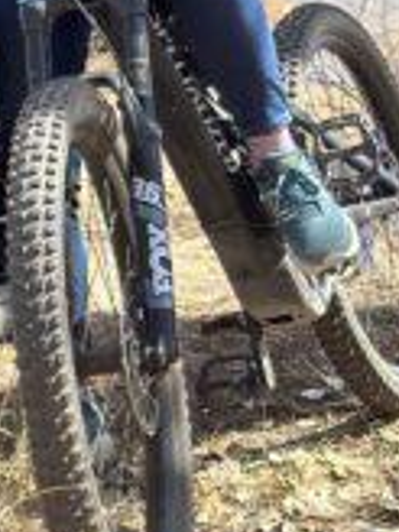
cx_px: -136
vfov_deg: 10.8
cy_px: -263
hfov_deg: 8.3
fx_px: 2705
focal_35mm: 176
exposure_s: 1/3876
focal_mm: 6.86
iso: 80
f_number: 1.78
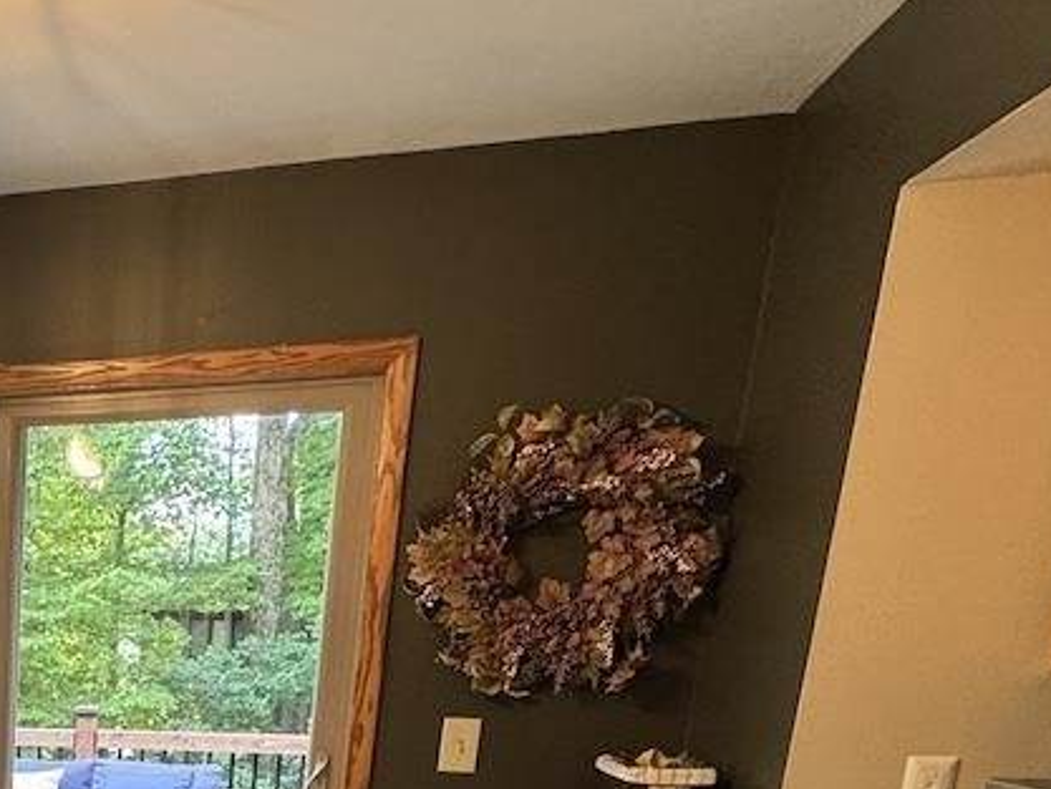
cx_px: -171
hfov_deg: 35.6
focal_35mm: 43
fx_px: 1306
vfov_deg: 28.2
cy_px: 1003
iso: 160
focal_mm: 2.22
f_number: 2.2
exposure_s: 1/60
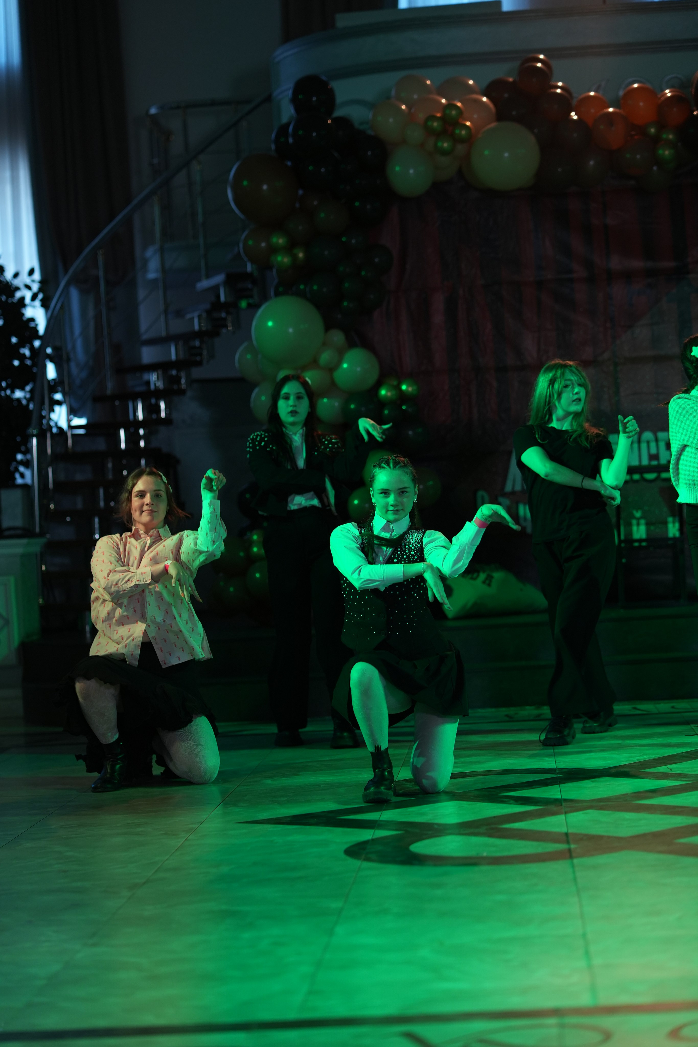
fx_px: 2472
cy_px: 524
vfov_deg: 23.9
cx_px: 349
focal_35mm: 85
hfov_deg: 16.1
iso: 800
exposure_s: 1/400
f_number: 2.2
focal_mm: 85
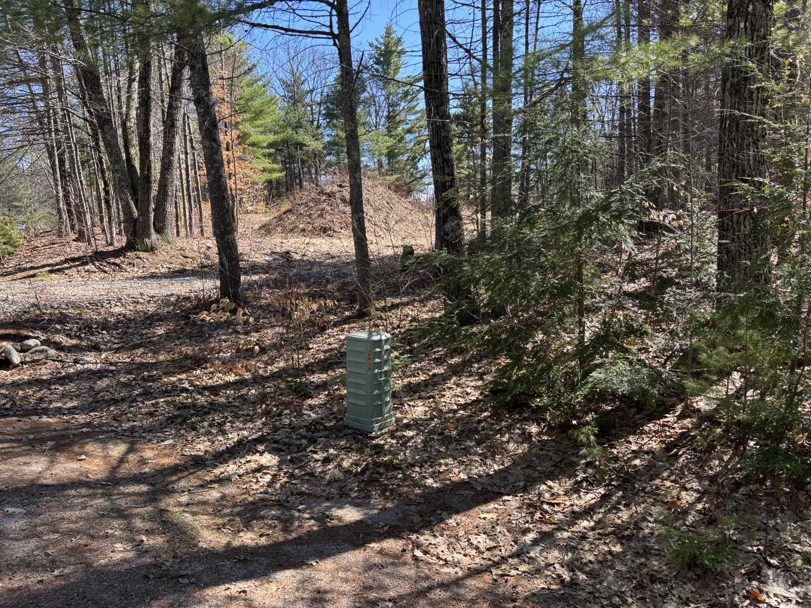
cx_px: 406
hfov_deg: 67.3
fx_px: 609
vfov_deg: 53.1
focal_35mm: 26
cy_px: 304
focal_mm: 5.96
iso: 50
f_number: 1.6
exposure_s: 1/742
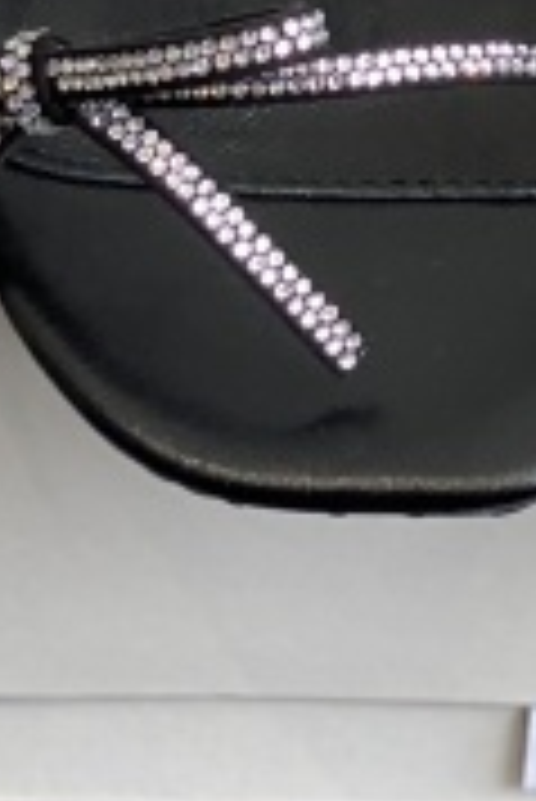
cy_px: -382
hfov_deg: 5.6
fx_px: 5416
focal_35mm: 243
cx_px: 631
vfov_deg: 8.3
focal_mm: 6
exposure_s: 1/122
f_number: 2
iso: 25
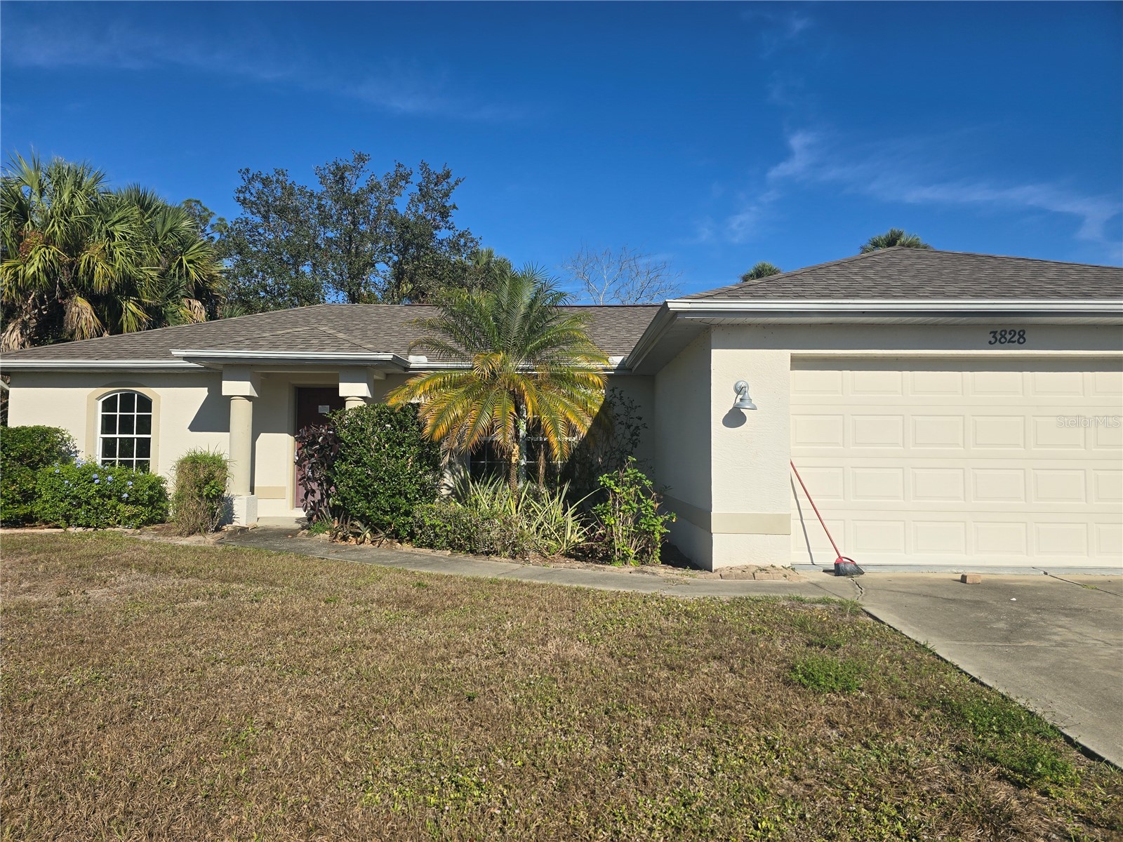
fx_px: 746
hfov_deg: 73.9
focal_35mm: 23
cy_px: 421
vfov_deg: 58.9
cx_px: 562
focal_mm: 6.3
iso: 12
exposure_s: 1/1300
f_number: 1.7
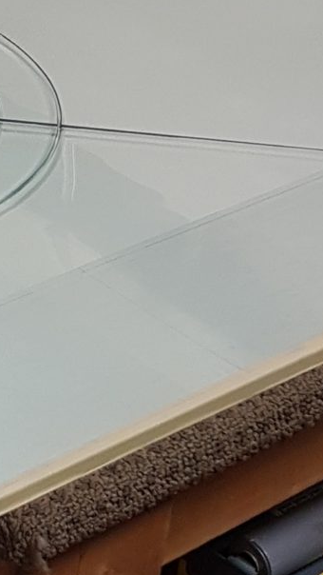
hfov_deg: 9.3
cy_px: 159
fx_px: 1826
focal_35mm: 120
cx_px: -377
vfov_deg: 17.8
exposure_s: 1/120
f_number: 1.7
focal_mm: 4.2
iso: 64
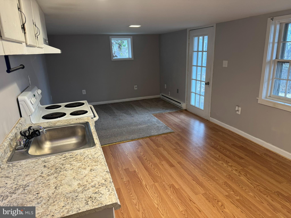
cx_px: 146
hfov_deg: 71.6
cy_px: 109
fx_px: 202
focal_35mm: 24
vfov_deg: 56.8
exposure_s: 1/60
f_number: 1.78
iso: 125
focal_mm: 6.76
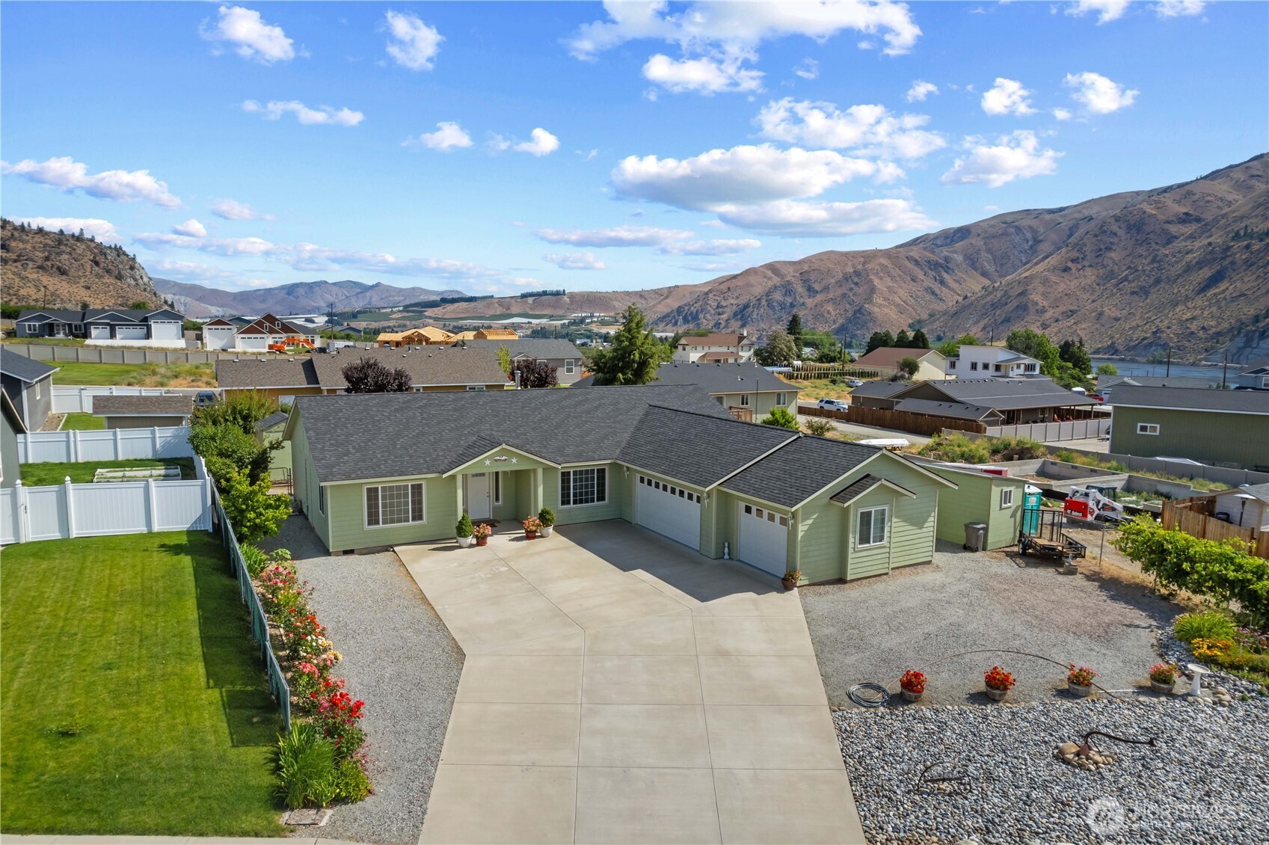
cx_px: 634
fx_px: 775
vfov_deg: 57.2
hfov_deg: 78.6
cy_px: 422
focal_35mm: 22
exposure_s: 1/2500
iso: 100
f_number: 2.8
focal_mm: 8.38
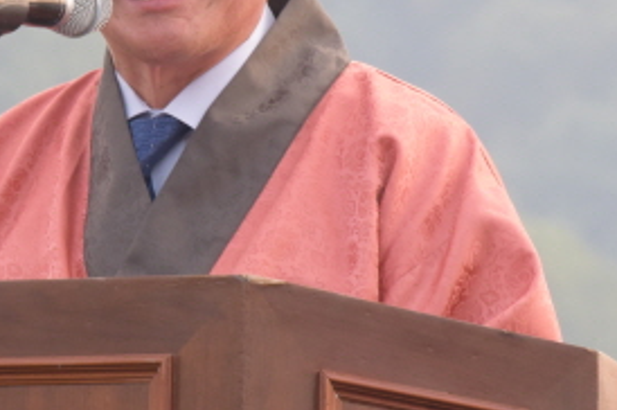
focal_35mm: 1118
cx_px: 227
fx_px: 19138
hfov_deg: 1.8
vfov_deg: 1.2
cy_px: 59
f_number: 13
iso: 1000
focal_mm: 300
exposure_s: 1/100
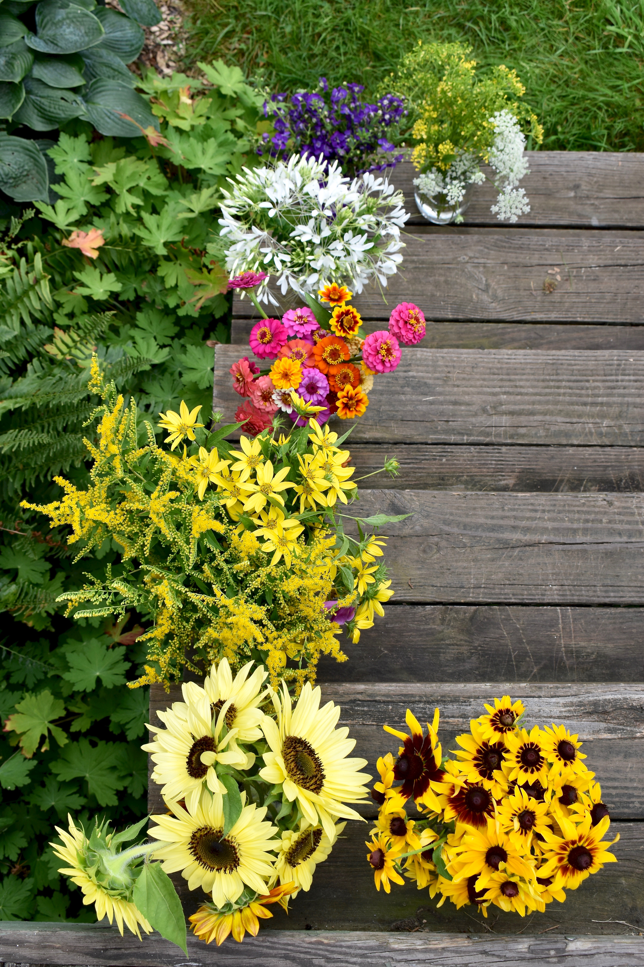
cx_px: 322
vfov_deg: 46.4
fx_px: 1127
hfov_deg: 31.9
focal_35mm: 42
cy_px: 484
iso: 220
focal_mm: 28
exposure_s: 1/60
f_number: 8
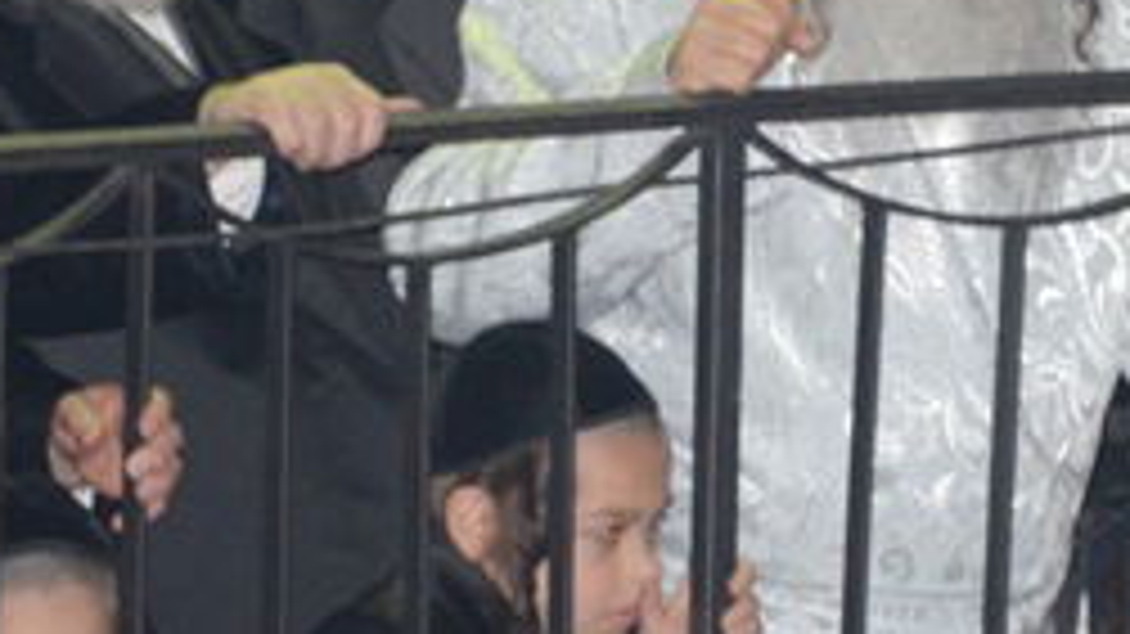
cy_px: 9
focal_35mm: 1501
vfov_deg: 0.8
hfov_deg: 1.4
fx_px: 44960
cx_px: 1022
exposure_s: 1/125
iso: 2500
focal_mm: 300
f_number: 5.6
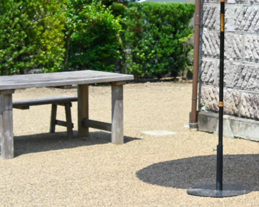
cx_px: 410
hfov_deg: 14.2
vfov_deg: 12.3
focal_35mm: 125
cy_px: 18
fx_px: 958
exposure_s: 1/160
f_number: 8
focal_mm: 35
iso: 100
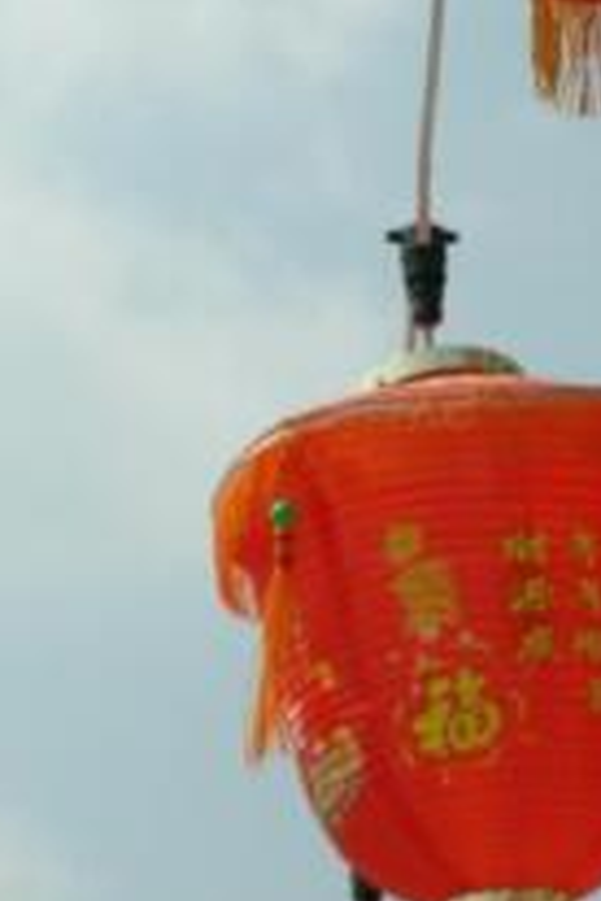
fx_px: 4532
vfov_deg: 11.3
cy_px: 583
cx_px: 651
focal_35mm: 181
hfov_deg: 7.5
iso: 100
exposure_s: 1/350
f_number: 9.5
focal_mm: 50
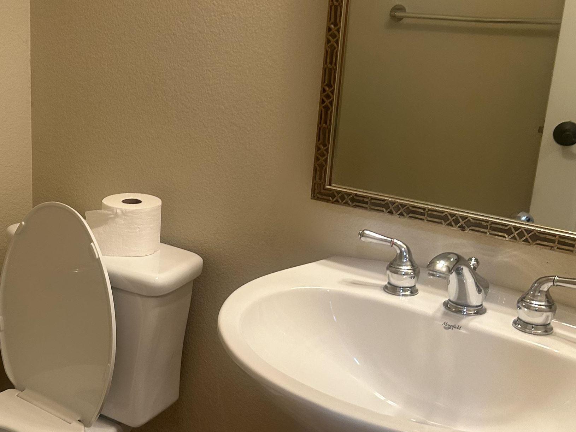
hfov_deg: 37.5
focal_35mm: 49
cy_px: 243
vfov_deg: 29.7
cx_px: 113
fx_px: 815
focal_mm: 5.7
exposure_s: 1/60
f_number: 1.5
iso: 100
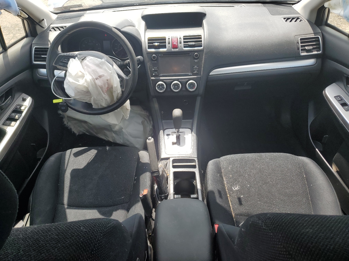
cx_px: 174
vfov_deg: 53.1
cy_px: 130
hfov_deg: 67.3
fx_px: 262
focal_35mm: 26
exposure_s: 1/769
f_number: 1.5
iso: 50
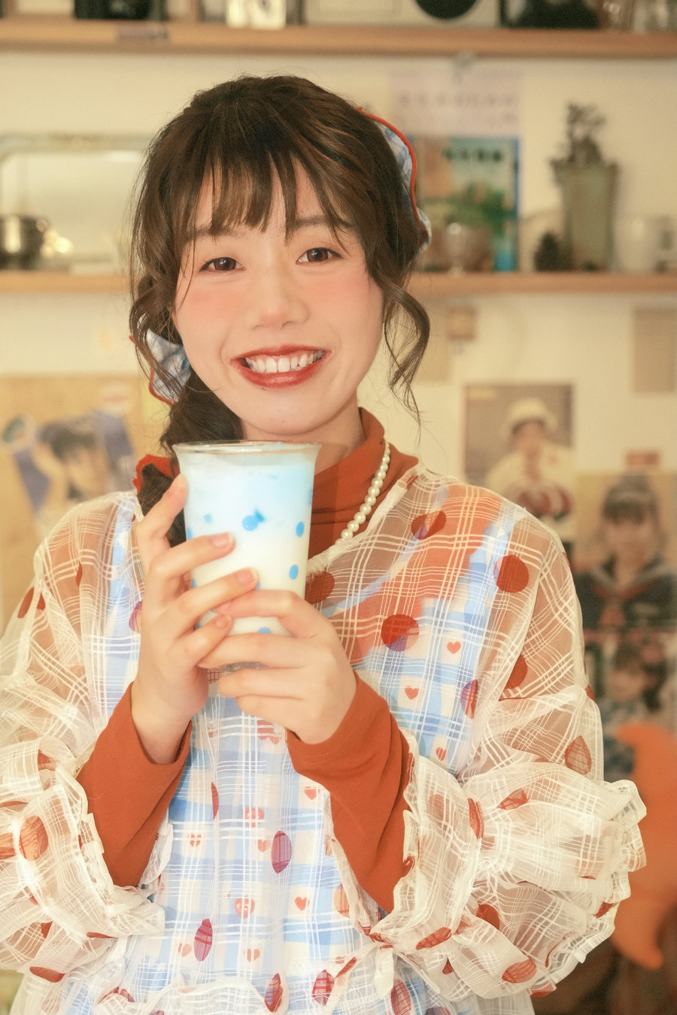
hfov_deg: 24.2
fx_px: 1580
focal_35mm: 56
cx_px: 338
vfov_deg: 35.6
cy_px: 508
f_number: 2.8
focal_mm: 37.6
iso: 400
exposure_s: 1/60
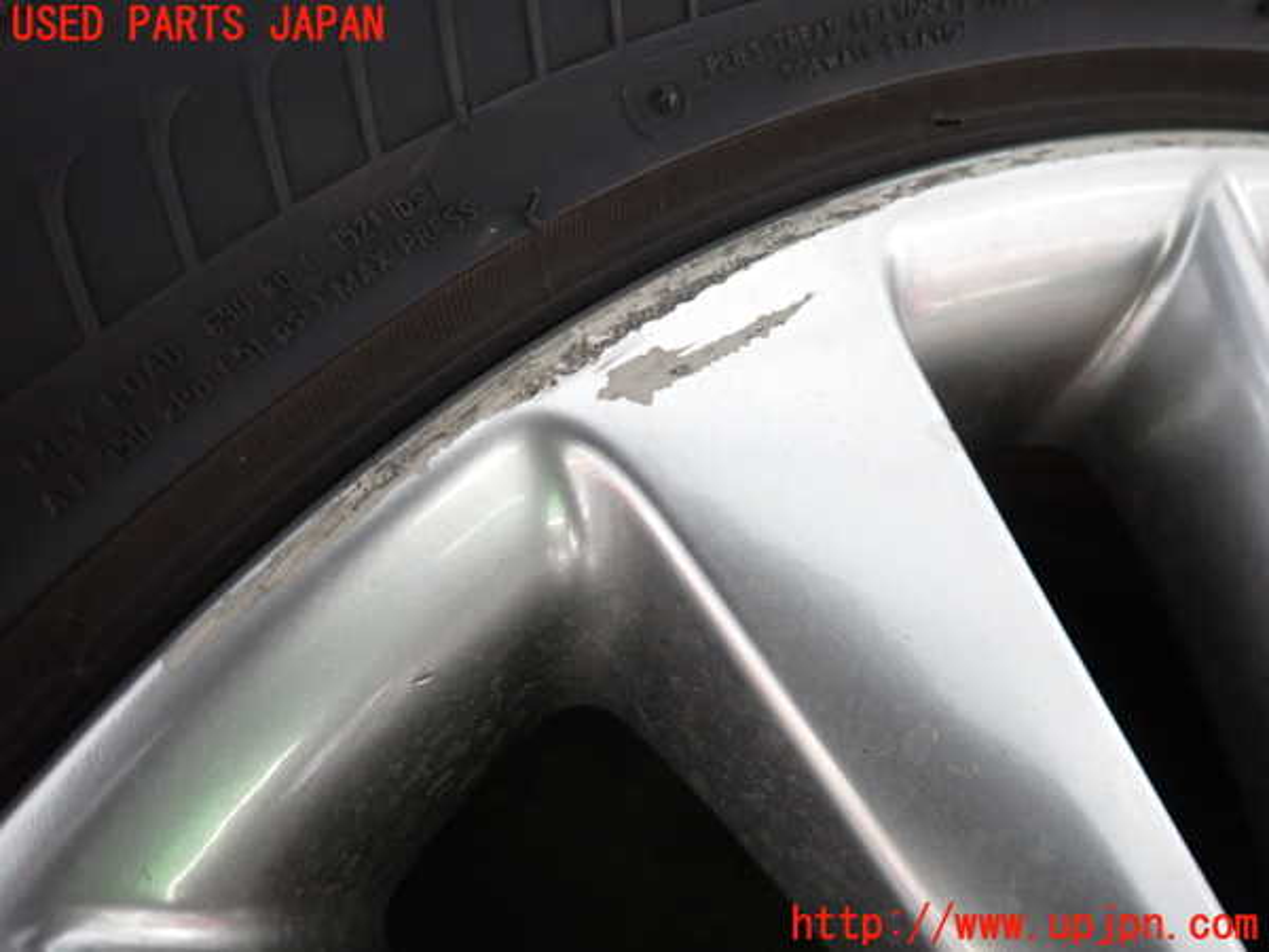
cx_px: 634
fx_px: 916
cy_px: 476
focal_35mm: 25
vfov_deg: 54.9
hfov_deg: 69.4
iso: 250
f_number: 2
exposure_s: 1/30
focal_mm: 4.5
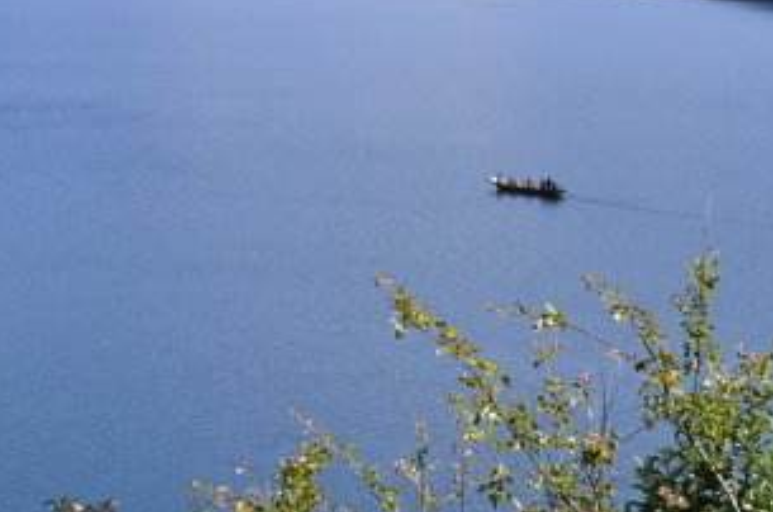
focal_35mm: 116
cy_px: -208
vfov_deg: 11.4
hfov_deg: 17.3
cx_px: 10
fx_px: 2479
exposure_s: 1/500
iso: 125
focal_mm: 23
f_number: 8
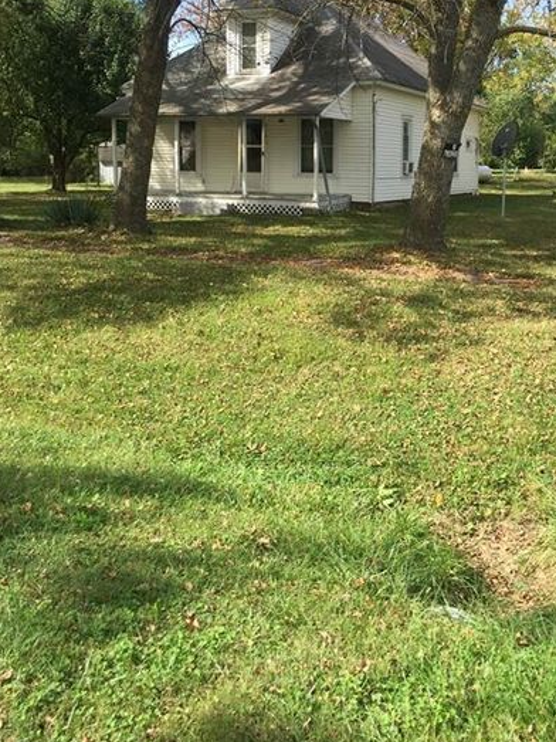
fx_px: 793
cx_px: 329
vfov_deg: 49.7
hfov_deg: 38.5
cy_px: 280
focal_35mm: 37
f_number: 2.2
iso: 32
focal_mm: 4.15
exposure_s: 1/746
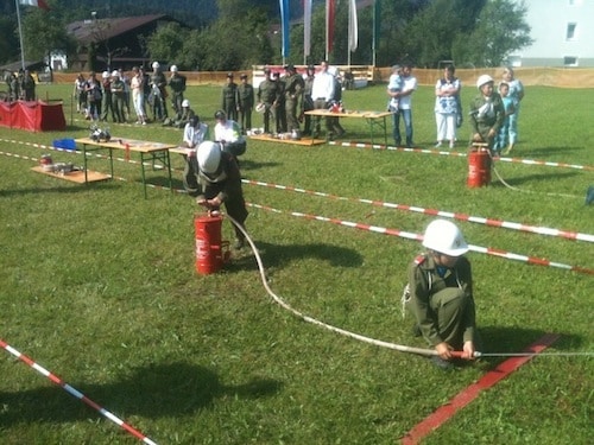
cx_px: 297
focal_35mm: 35
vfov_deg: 40.7
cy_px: 222
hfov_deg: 52.6
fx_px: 601
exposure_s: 1/833
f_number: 2.8
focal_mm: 3.85
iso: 64
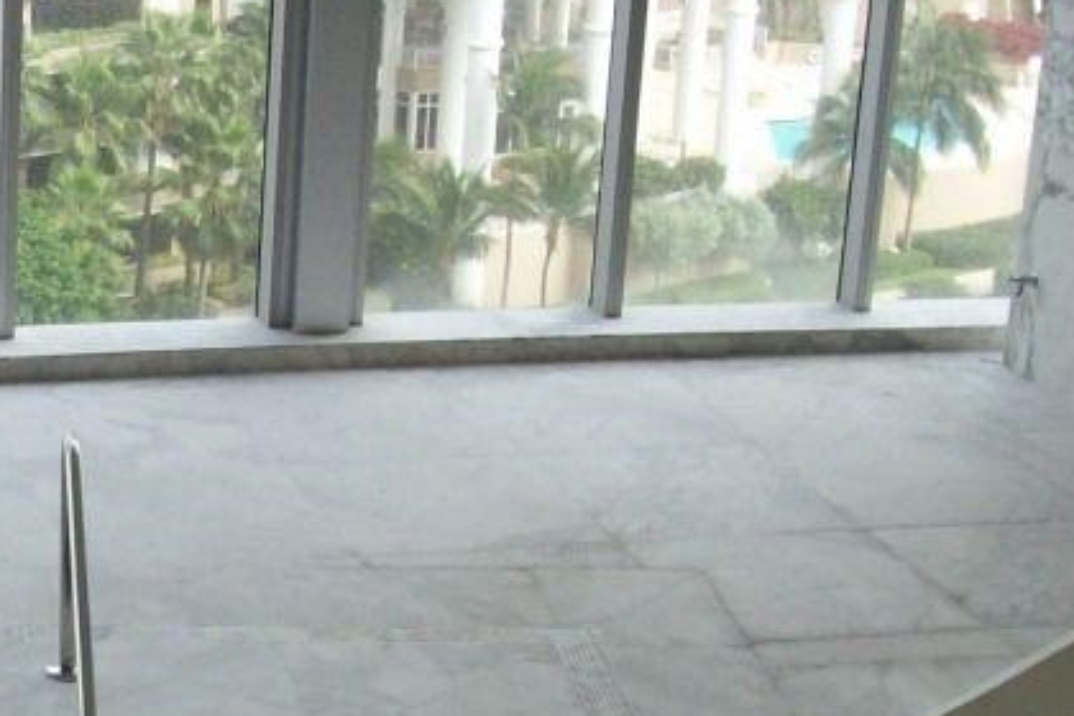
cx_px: -23
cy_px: 706
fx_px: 3401
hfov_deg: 17.5
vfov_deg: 11.9
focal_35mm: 114
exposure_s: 1/140
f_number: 2.7
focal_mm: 6
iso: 80
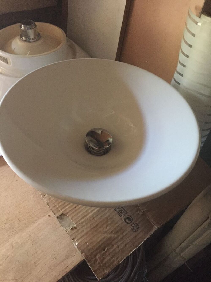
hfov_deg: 48.2
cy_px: 141
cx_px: 106
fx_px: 236
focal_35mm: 29
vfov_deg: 61.7
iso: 320
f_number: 2.2
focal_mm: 4.15
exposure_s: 1/17
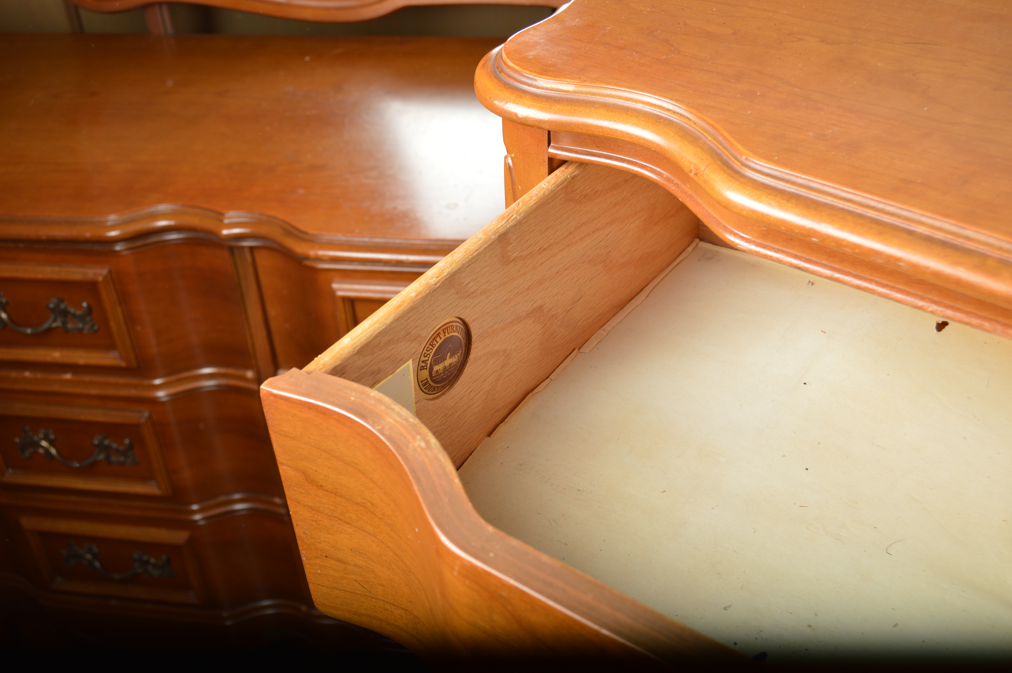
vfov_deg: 31.8
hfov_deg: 46.4
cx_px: 506
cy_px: 336
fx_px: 1180
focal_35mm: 42
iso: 100
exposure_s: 1/250
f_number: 5.6
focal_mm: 28
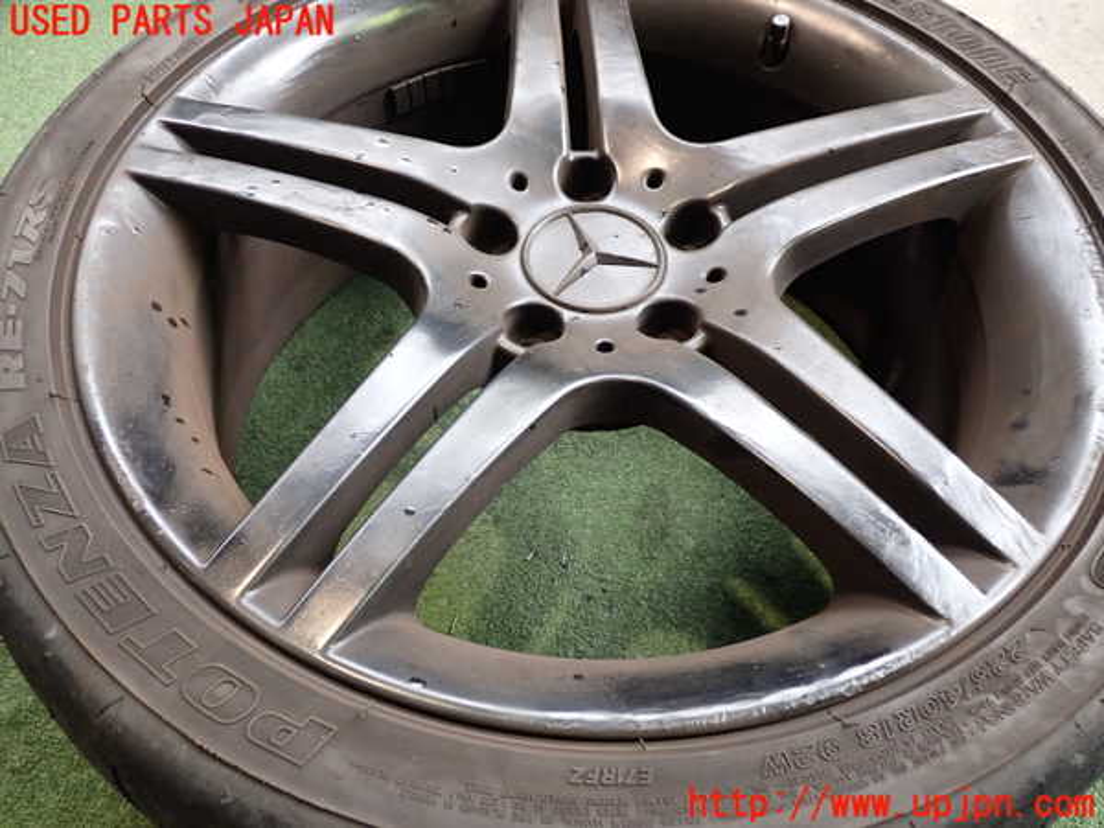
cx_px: 552
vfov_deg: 46.8
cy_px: 414
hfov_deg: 60.0
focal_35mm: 30
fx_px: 957
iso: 200
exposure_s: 1/30
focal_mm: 5.4
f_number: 2.3
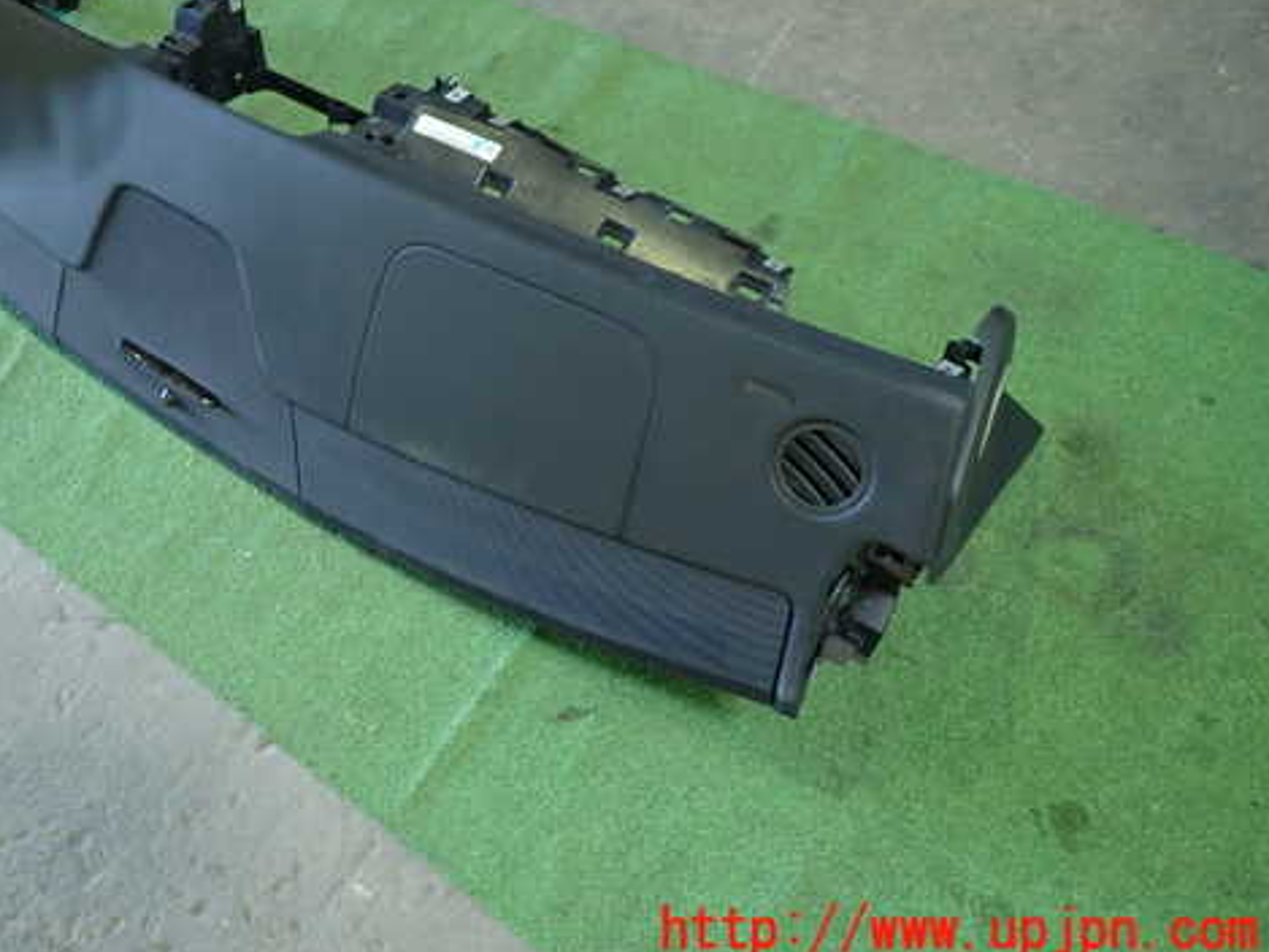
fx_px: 1173
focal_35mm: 32
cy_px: 357
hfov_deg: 56.0
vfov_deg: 43.8
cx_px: 460
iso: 400
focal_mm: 4.5
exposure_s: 1/30
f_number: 2
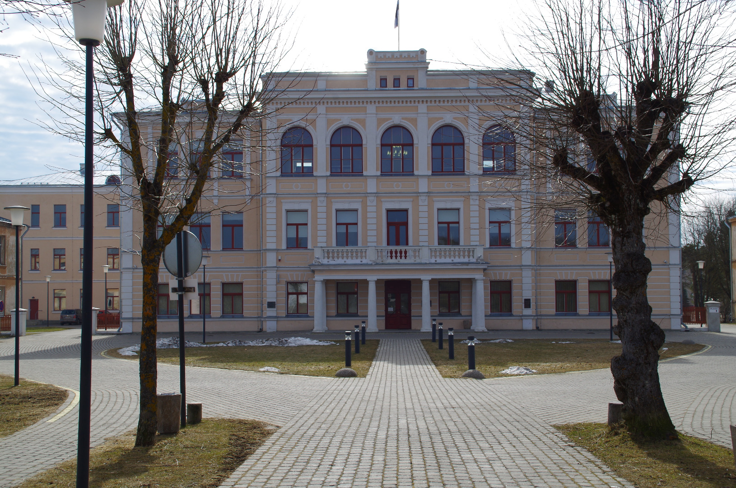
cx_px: 368
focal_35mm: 49
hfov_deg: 40.4
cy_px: 244
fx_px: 1000
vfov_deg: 27.4
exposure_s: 1/160
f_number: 11
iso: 100
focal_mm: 33
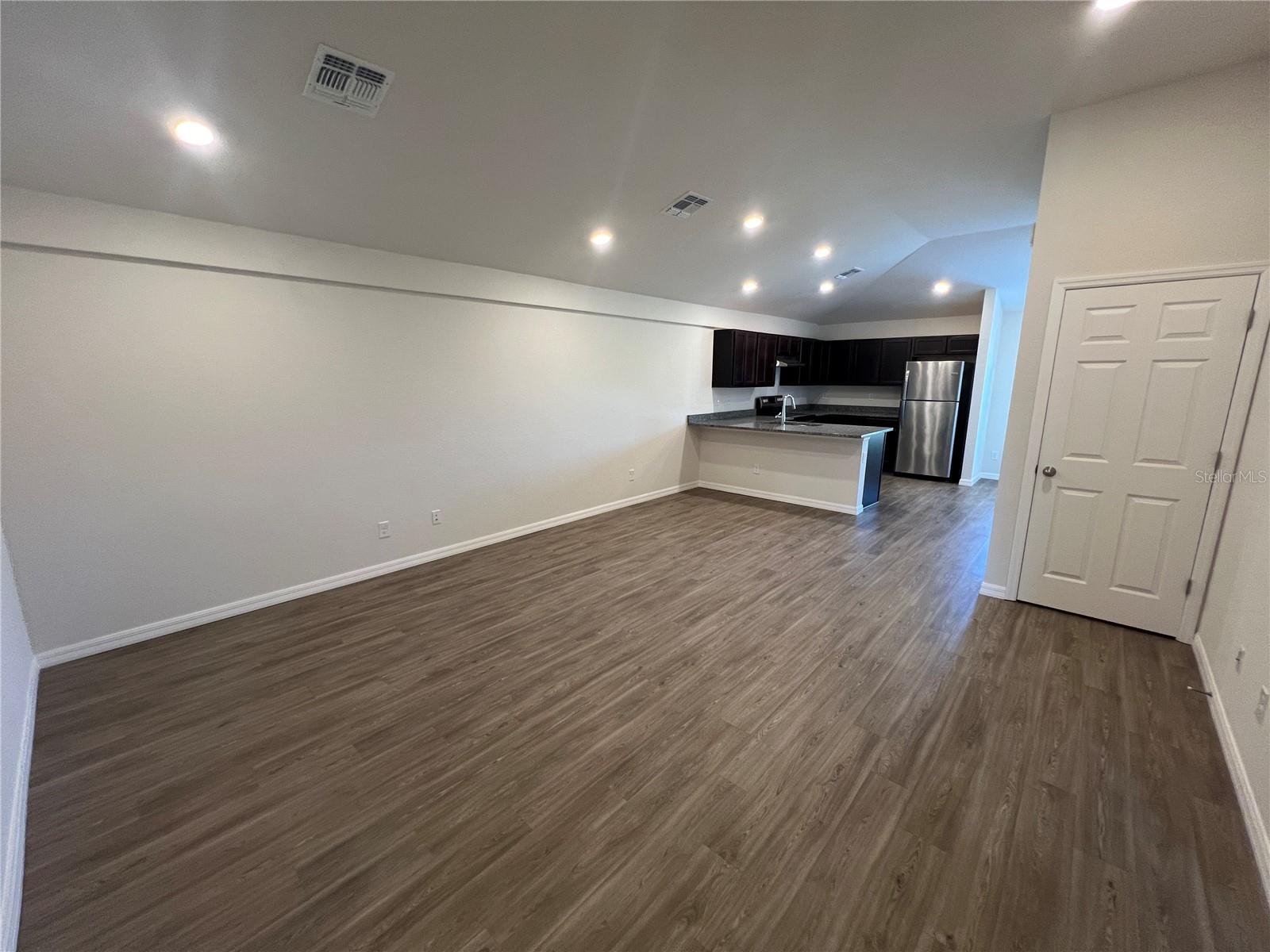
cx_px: 635
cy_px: 476
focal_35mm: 13
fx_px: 477
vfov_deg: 89.9
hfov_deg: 106.2
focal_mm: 1.57
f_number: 1.8
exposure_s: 1/60
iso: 160
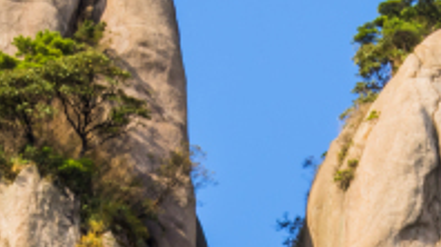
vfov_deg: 2.3
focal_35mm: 531
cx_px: 270
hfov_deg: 4.1
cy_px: 433
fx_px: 6204
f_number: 22
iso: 100
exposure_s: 1/25
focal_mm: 98
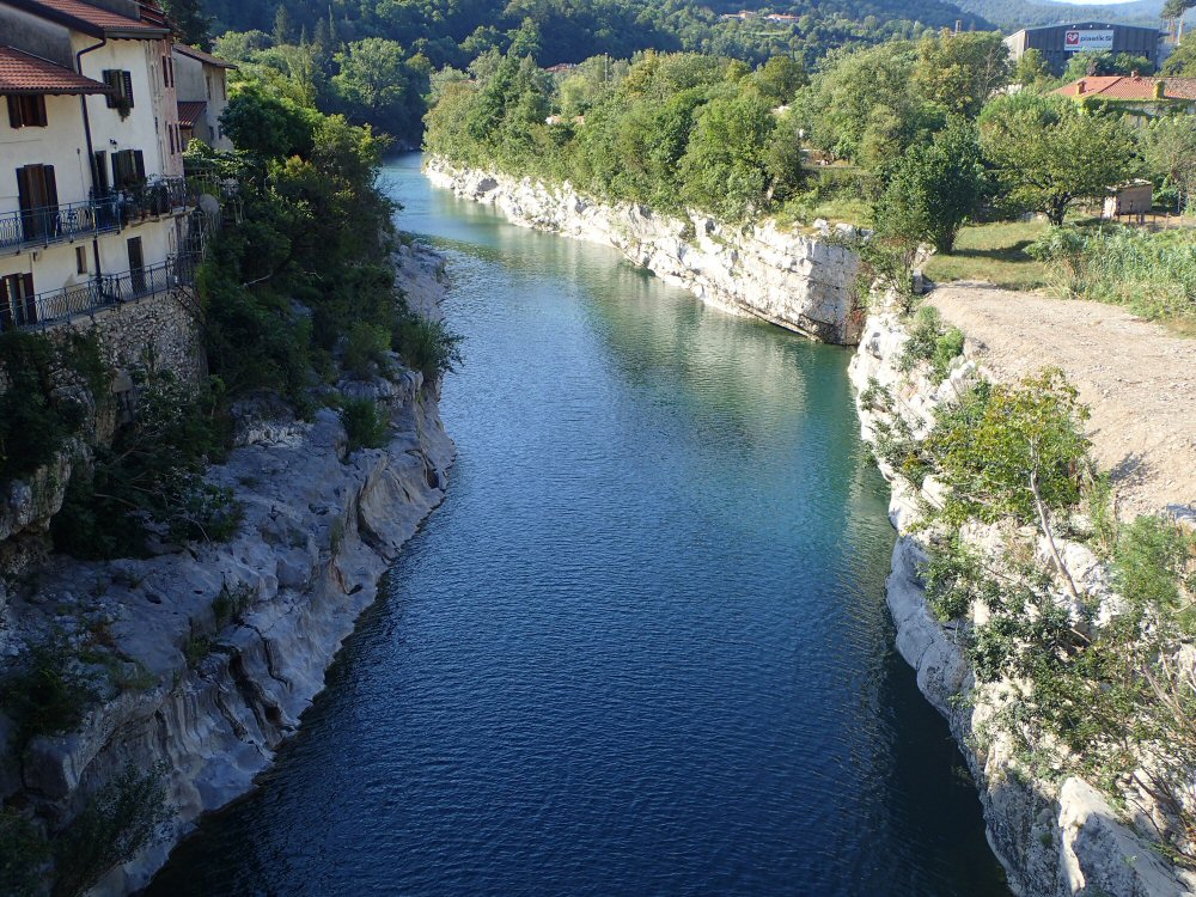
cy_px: 448
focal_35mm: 35
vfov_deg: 40.7
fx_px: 1209
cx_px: 598
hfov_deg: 52.6
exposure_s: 1/320
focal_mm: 6.42
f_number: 3.5
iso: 100
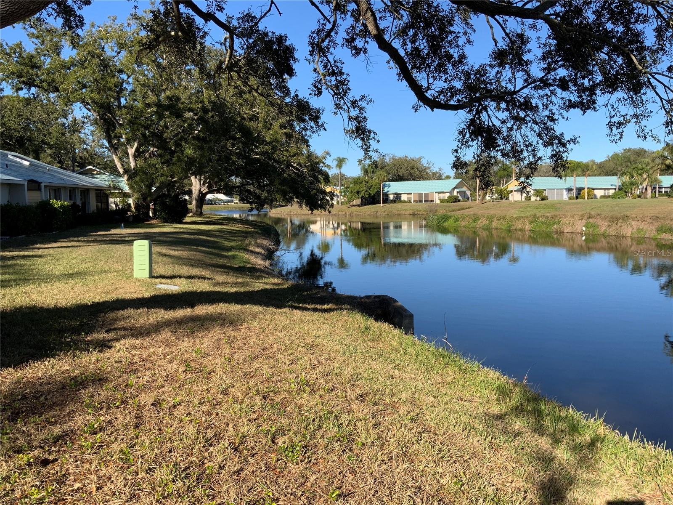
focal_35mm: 29
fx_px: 564
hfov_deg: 61.7
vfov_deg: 48.2
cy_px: 252
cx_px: 336
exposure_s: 1/1451
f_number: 1.8
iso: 16
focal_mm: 3
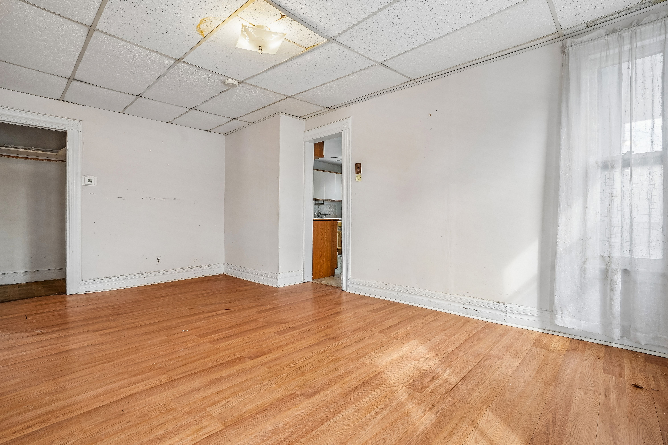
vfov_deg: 73.7
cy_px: 222
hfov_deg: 96.7
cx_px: 334
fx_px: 297
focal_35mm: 16
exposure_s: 1/40
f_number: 7.1
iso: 400
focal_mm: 16
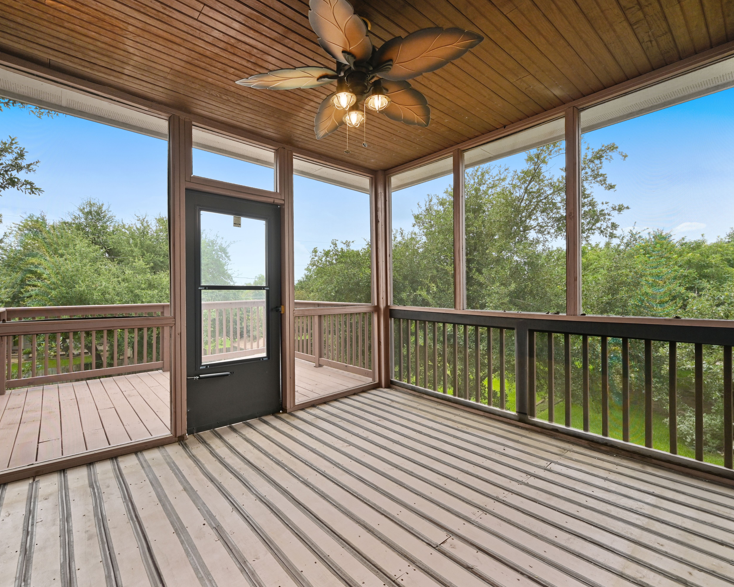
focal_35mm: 16
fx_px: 348
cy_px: 294
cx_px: 342
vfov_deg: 80.4
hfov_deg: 93.0
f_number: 8
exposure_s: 1/80
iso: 800
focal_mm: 14
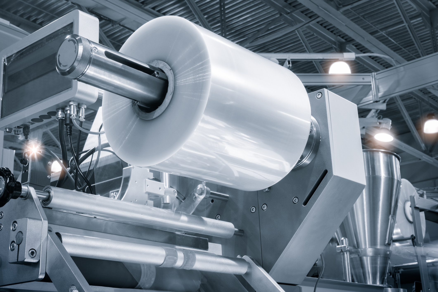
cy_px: 146
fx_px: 620
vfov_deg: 26.5
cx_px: 219
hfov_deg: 38.9
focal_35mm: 51
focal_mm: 34.3
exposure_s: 1/1.67
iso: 320
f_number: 16
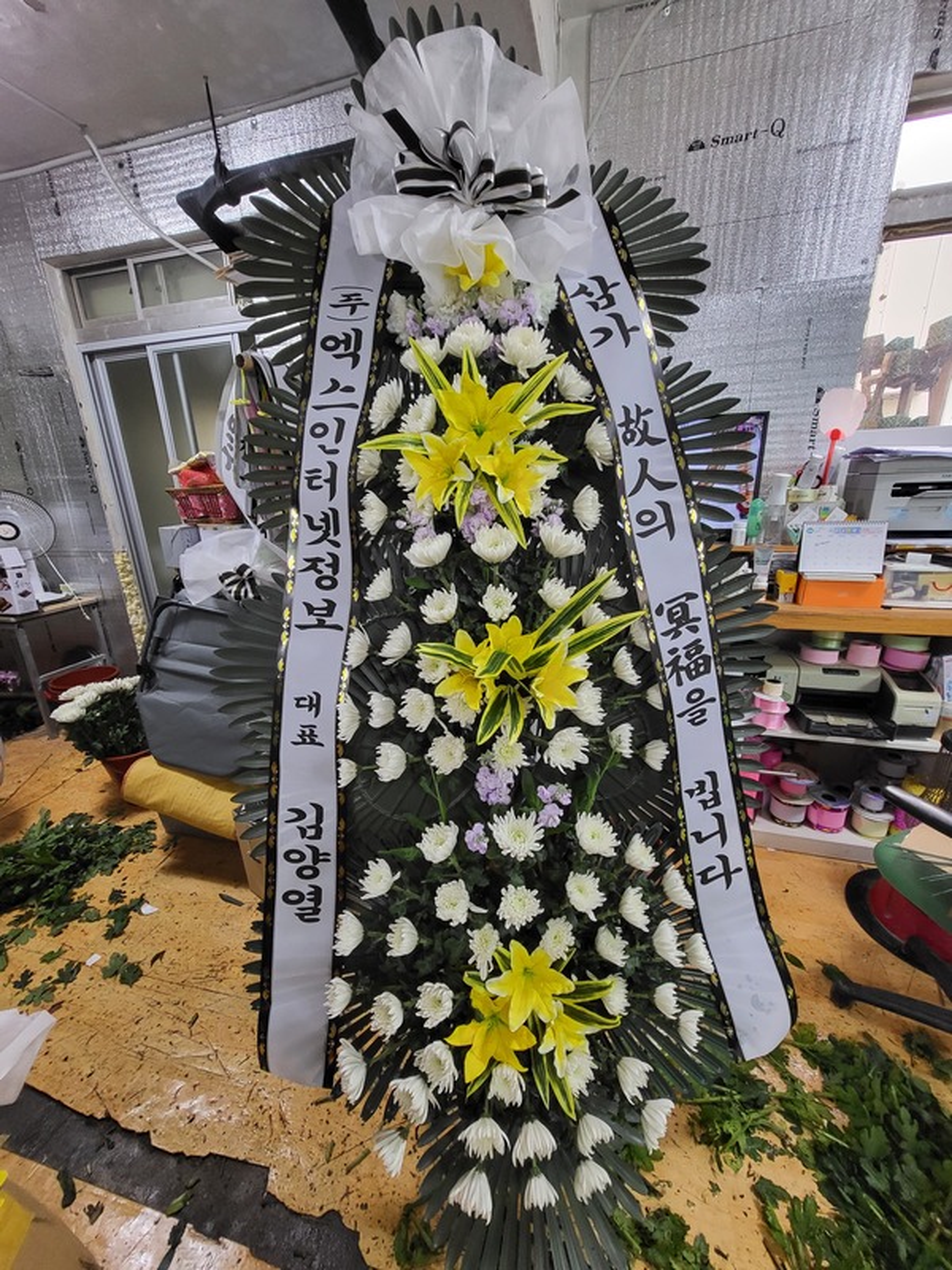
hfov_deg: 89.9
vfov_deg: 106.2
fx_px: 477
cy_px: 635
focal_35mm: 13
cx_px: 476
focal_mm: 1.74
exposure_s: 1/60
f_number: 2.2
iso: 200
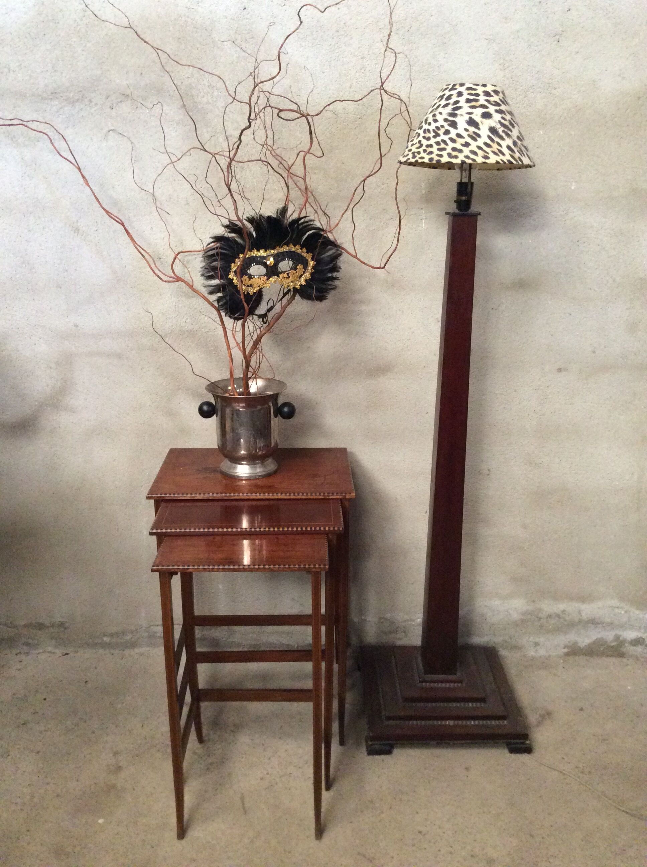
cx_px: 324
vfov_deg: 56.9
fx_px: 800
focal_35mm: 32
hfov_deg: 44.1
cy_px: 434
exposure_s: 1/25
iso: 320
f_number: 2.4
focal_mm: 3.3
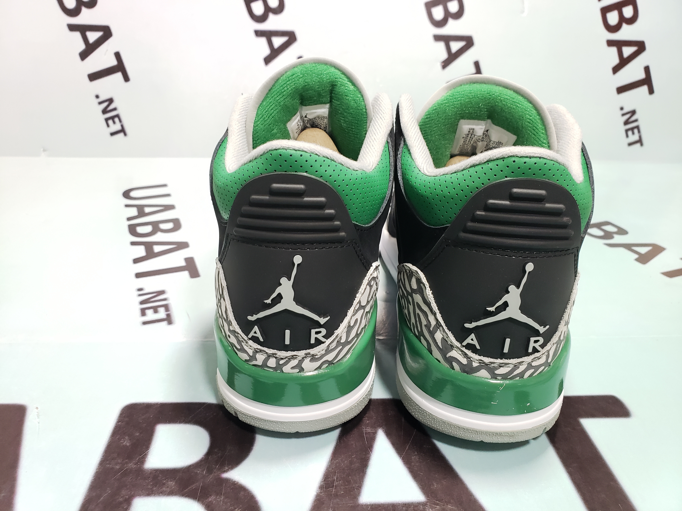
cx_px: 341
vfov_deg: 53.1
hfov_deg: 67.3
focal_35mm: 26
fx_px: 512
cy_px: 256
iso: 200
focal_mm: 4.3
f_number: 2.4
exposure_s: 1/50
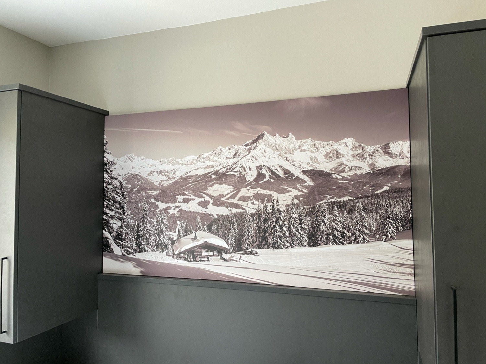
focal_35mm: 26
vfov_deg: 53.0
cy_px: 182
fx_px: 365
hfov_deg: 67.3
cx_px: 243
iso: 125
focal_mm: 4.2
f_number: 1.6
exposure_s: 1/62
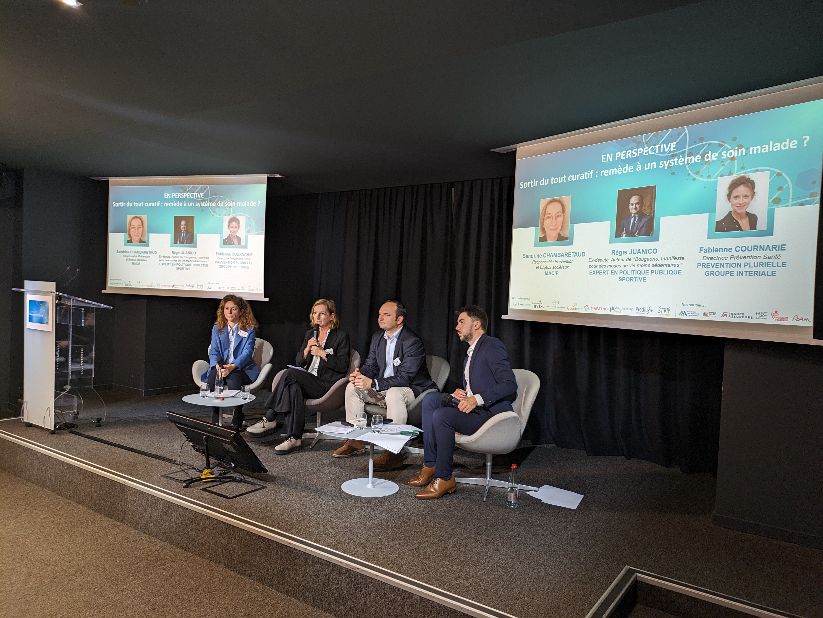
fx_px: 595
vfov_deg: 54.9
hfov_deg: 69.4
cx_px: 412
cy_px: 309
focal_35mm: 25
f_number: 1.89
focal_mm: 5.43
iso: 46
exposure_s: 1/33.3
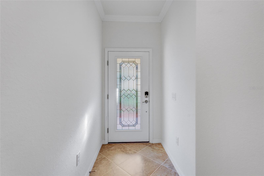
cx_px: 132
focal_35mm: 16
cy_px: 88
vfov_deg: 73.8
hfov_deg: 96.7
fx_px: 117
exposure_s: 1/20
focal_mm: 16
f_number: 8
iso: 400
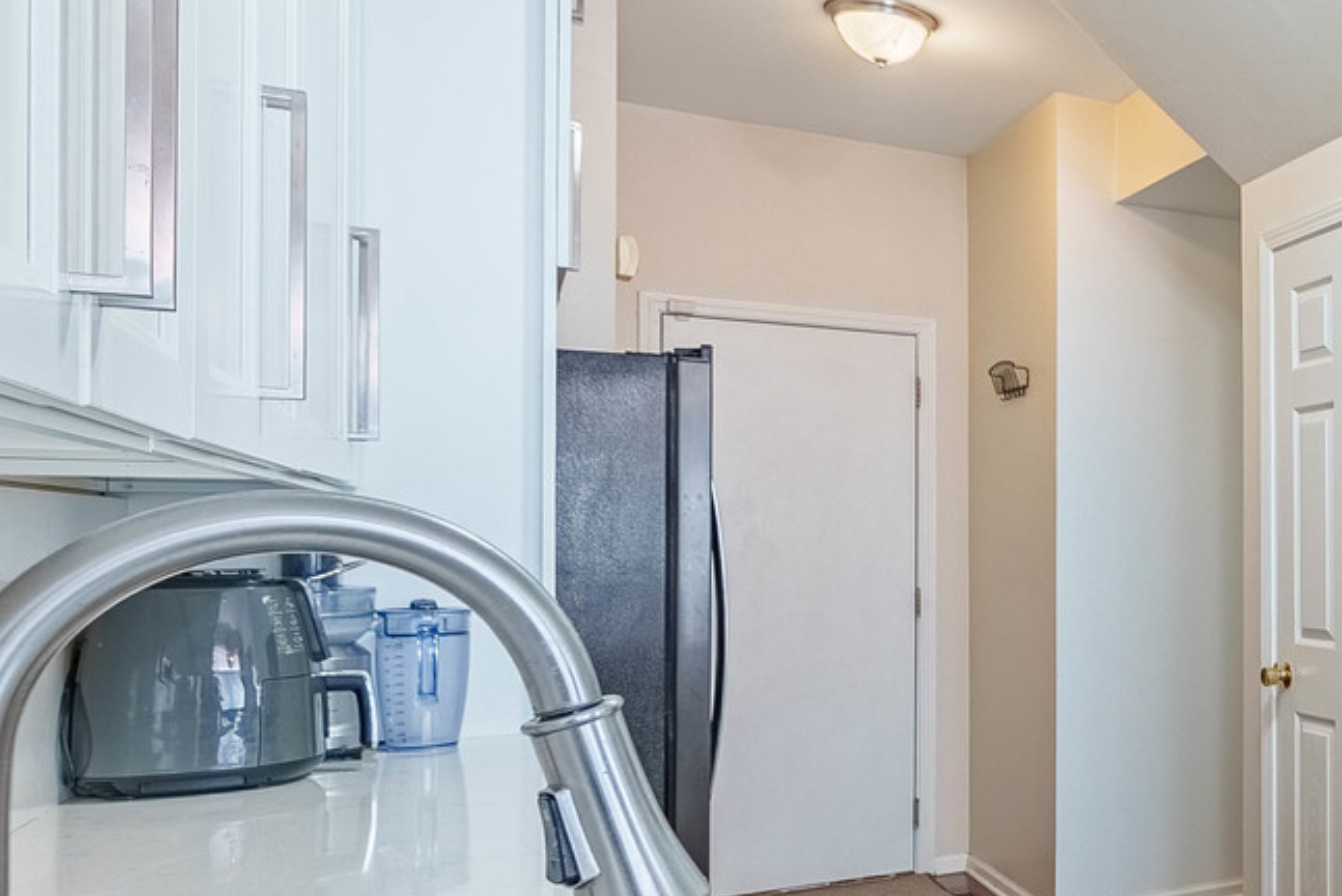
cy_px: 512
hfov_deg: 40.7
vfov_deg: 37.8
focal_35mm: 35
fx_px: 1305
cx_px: 1555
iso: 200
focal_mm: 14
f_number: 7.1
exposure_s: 1/640
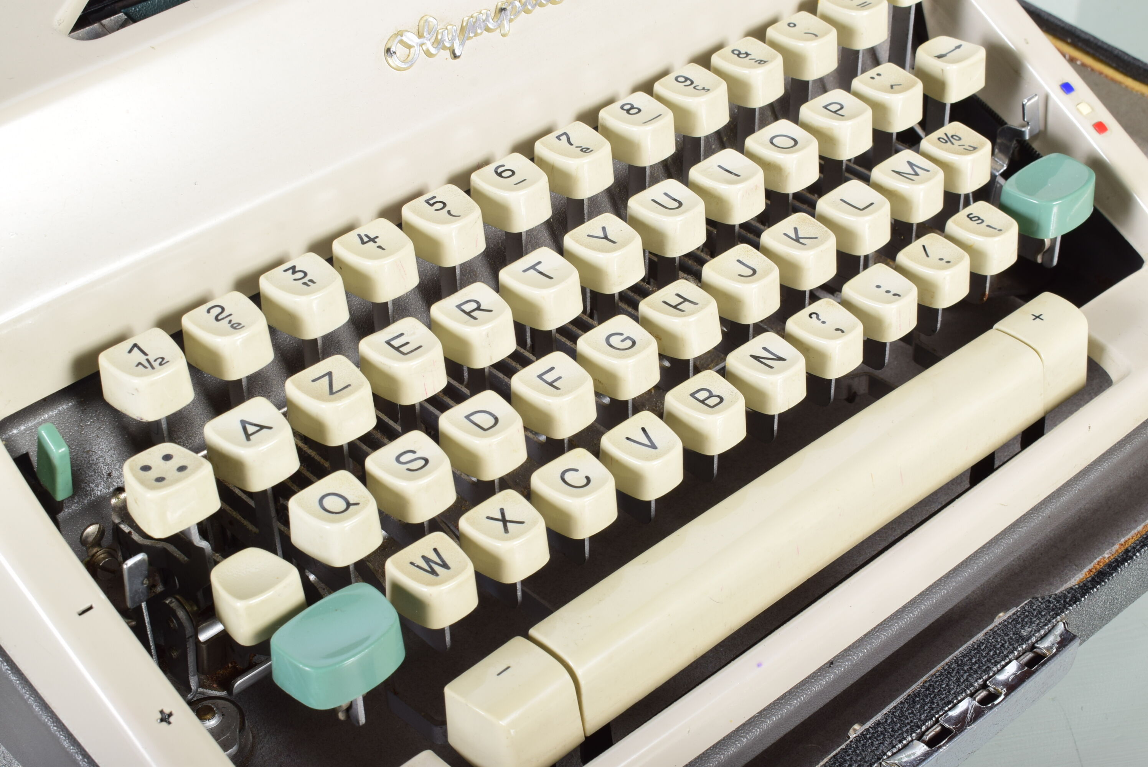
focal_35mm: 60
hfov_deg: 33.4
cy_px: 384
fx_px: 1915
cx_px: 574
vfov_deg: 22.7
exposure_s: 1/200
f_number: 16
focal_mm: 40
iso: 200
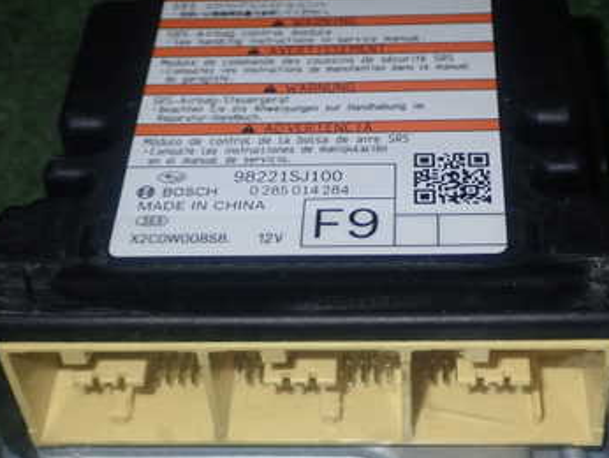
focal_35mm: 71
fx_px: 1250
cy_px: 284
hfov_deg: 27.4
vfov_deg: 20.7
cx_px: 340
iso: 200
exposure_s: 1/40
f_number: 8
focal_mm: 7.31
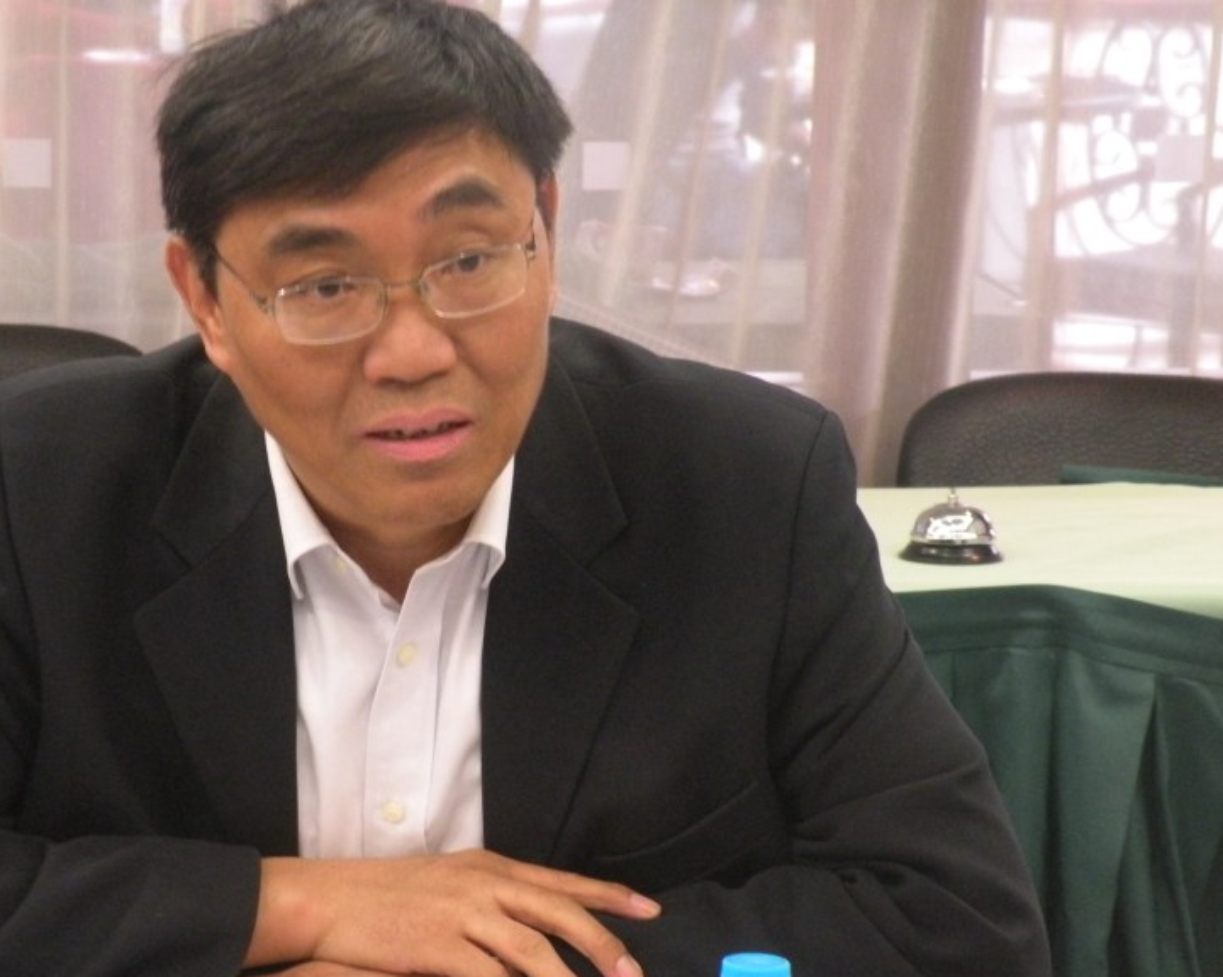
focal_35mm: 129
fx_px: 4667
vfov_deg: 11.9
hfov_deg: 14.9
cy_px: 583
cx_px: 446
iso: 400
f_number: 4
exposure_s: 1/11
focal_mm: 16.4
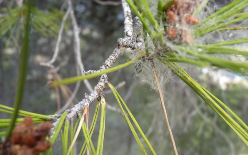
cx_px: 133
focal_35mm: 47
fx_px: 318
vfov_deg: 27.0
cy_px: 120
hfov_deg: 42.6
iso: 80
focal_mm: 5.9
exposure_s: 1/80
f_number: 3
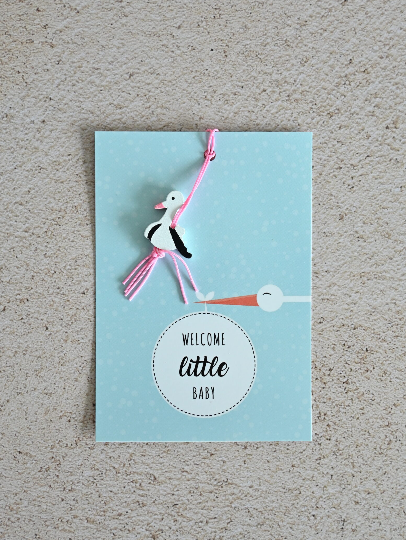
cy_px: 284
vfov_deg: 37.1
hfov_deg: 28.3
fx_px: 807
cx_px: 202
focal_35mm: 52
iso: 800
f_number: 4.8
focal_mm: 29
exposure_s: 1/50
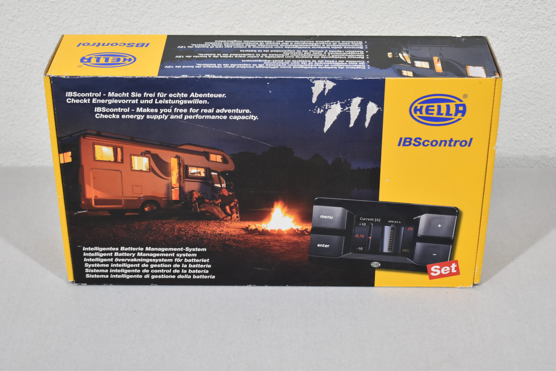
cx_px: 278
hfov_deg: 28.1
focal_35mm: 72
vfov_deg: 18.9
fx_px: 1112
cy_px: 186
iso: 900
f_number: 5.3
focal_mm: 48
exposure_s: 1/125
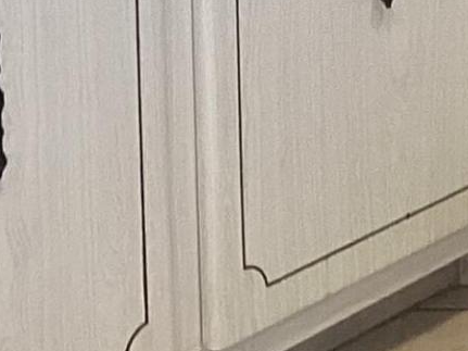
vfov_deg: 6.5
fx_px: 2798
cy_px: -693
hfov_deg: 9.6
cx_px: 203
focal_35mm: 207
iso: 80
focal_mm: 3.3
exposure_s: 1/60
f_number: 2.4
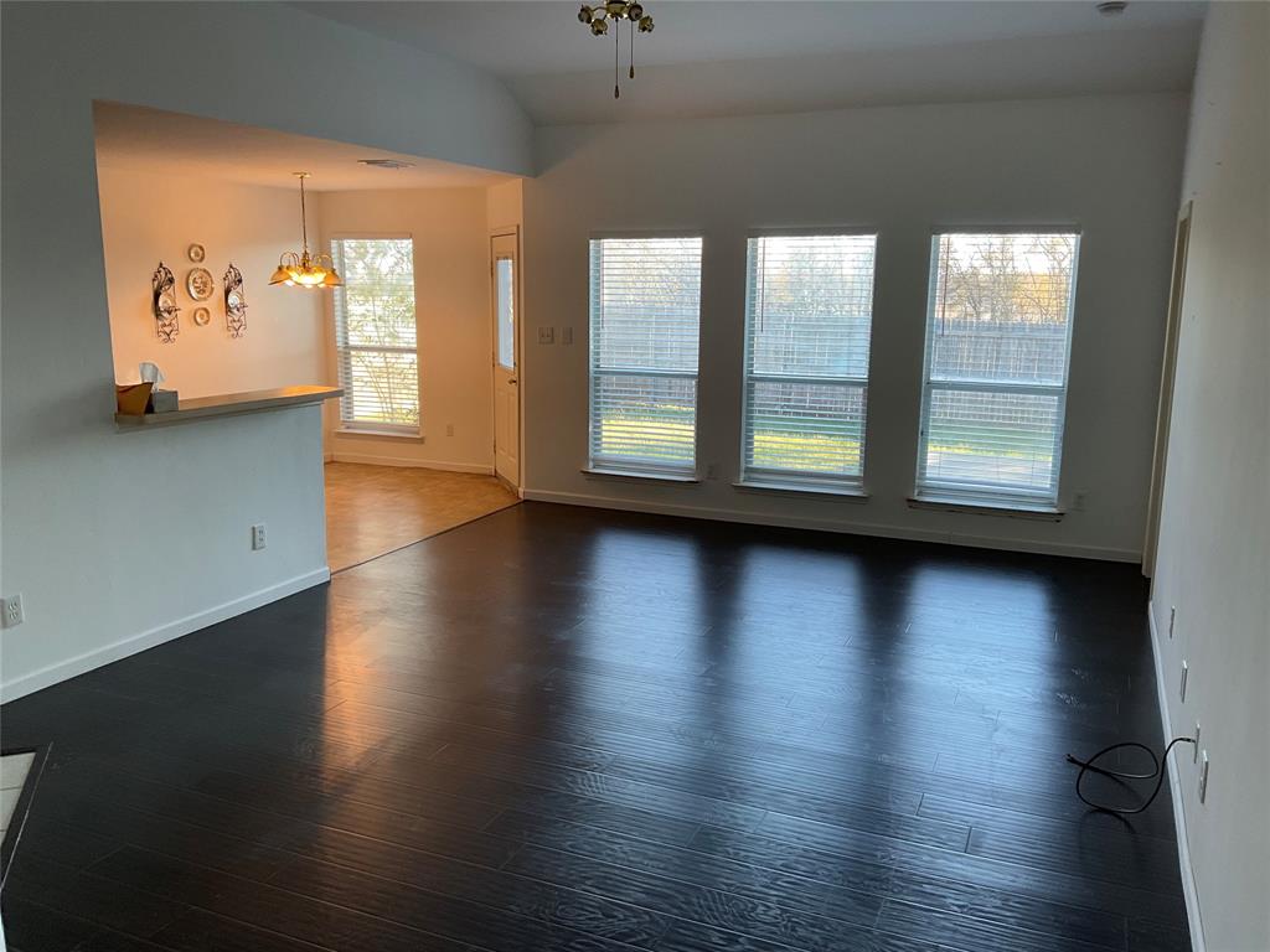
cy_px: 476
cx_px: 635
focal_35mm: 29
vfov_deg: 48.2
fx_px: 1064
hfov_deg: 61.7
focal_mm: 3
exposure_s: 1/60
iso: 40
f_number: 1.8
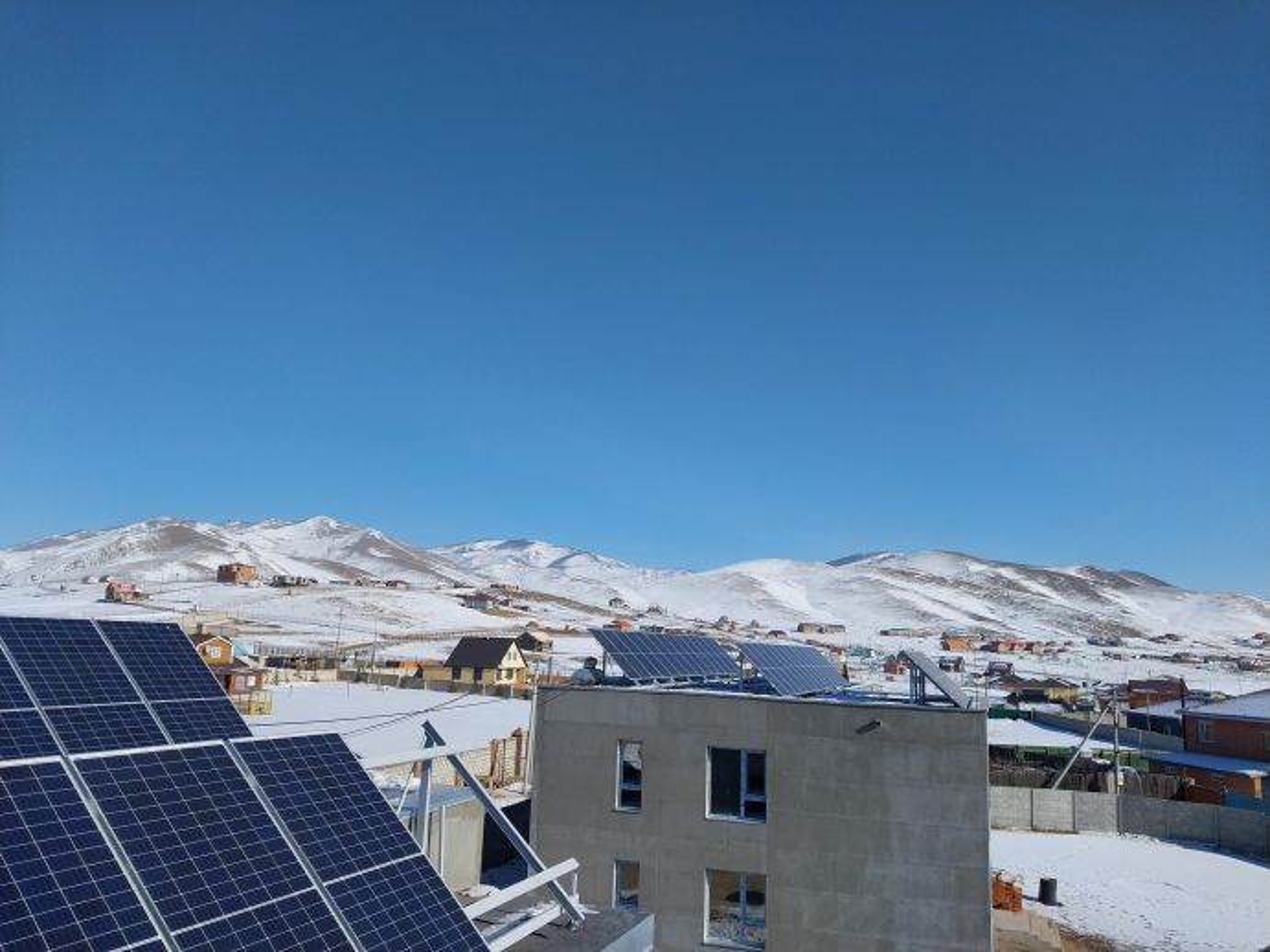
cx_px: 635
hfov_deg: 67.3
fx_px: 954
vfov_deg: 53.0
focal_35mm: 26
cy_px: 476
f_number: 1.8
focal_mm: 4
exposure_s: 1/1428
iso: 20
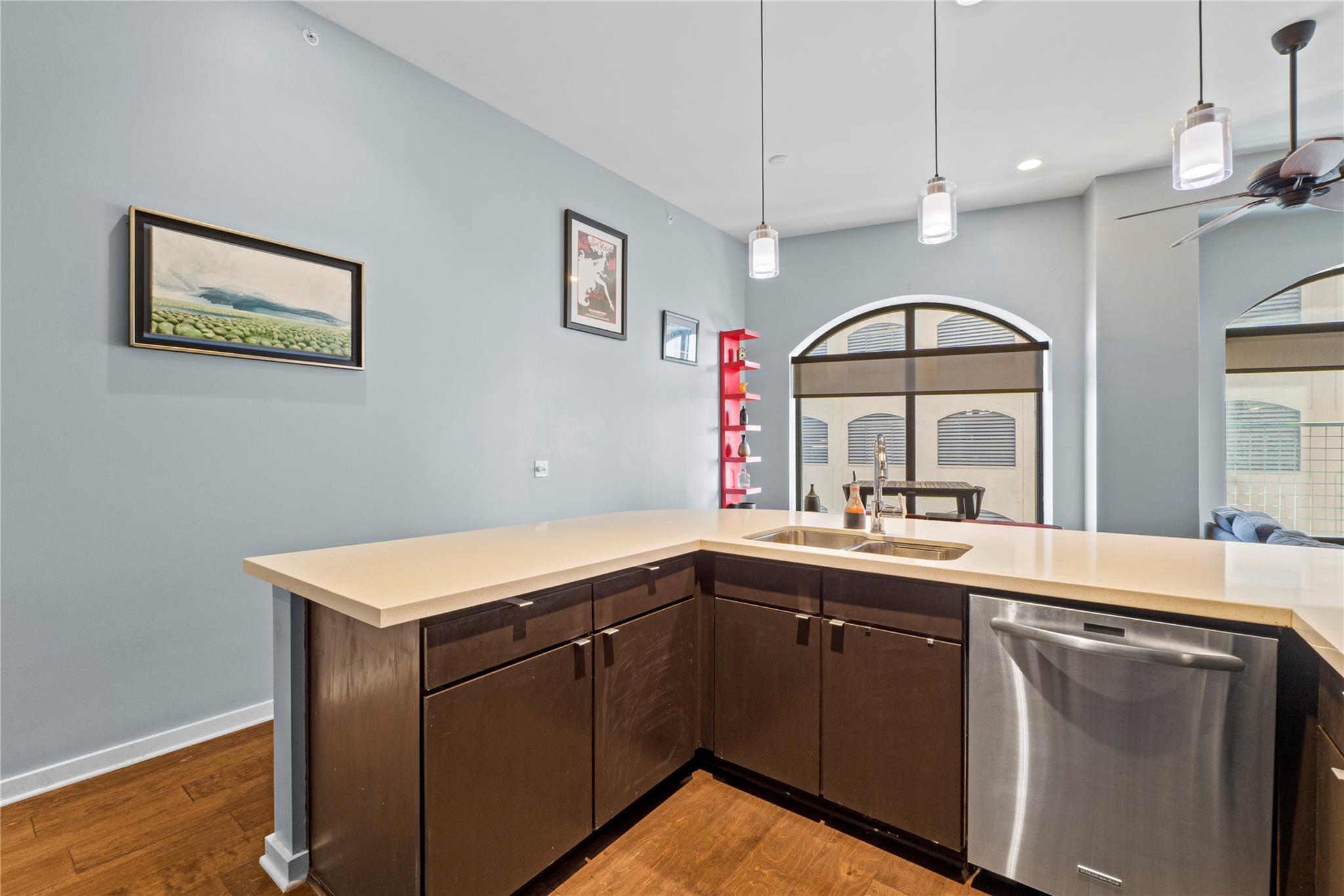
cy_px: 448
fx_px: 560
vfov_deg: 77.3
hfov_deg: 100.4
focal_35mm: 15
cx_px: 672
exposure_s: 2.5
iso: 250
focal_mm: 10
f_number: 11
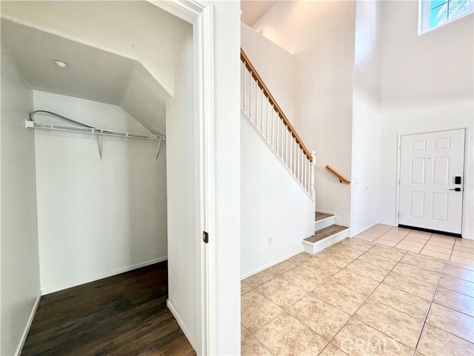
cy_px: 178
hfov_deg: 102.1
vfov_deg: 85.7
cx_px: 237
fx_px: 192
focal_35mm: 14
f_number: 2.2
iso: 250
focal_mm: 2.22
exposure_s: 1/120
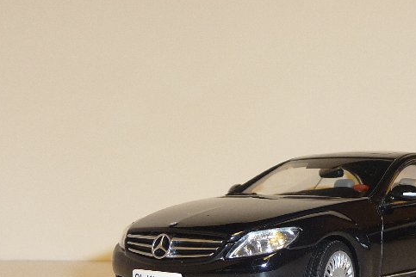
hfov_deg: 27.1
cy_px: 220
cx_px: 297
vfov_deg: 18.3
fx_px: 855
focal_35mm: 74
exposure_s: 1/50
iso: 100
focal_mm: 5.3
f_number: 3.5
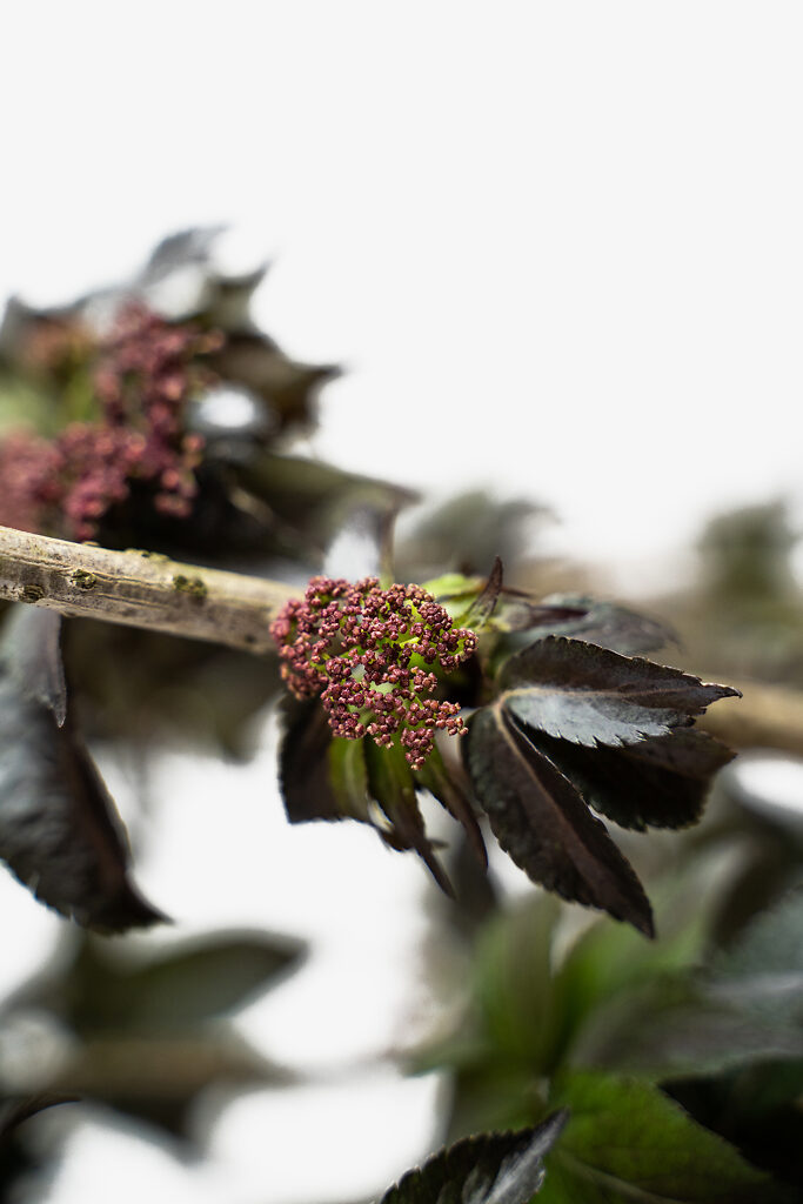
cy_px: 602
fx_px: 2508
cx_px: 402
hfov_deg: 18.2
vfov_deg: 27.0
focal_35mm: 75
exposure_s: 1/250
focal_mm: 75
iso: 640
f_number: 3.5
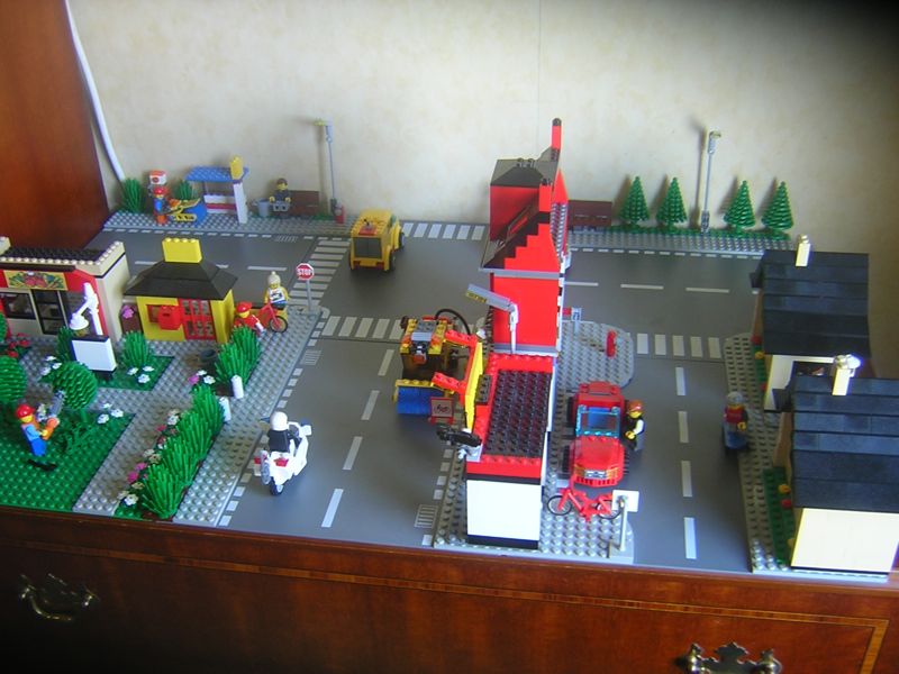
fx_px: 935
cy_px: 337
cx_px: 450
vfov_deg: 39.7
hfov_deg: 51.4
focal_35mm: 36
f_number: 2.6
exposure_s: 1/8.4
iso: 100
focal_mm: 4.7
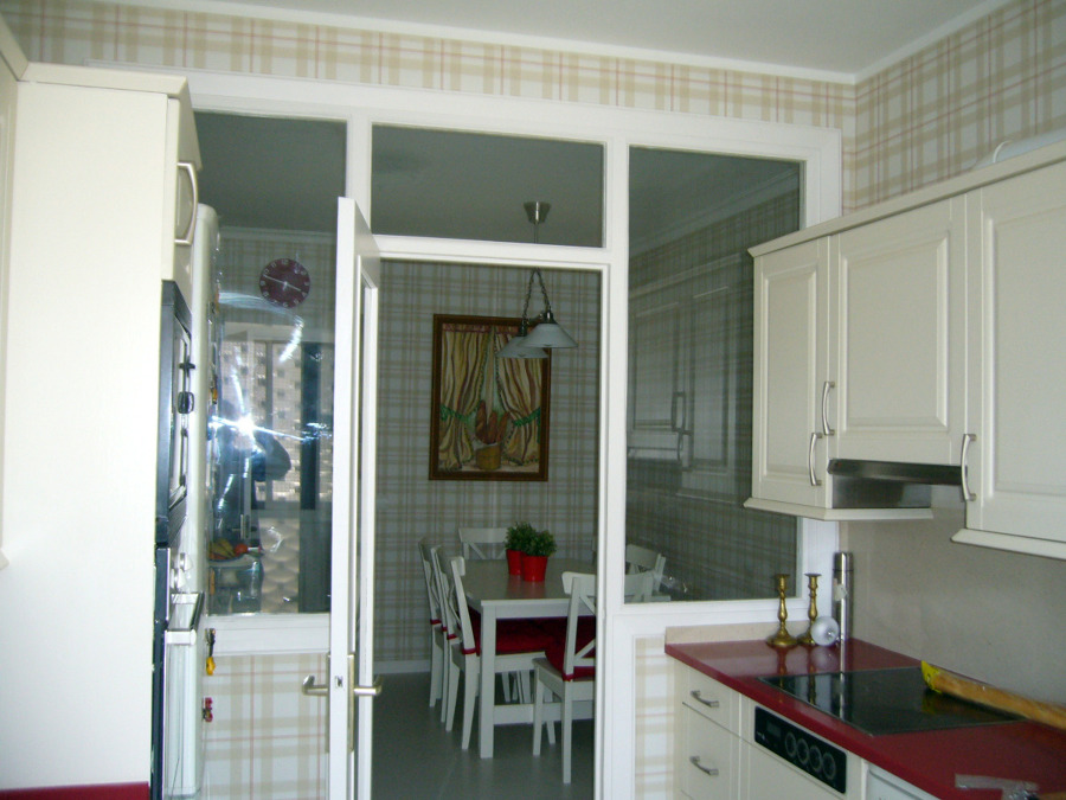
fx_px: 1078
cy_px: 400
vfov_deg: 40.7
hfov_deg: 52.6
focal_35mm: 35
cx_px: 533
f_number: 2.8
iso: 125
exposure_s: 1/30
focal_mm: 5.8
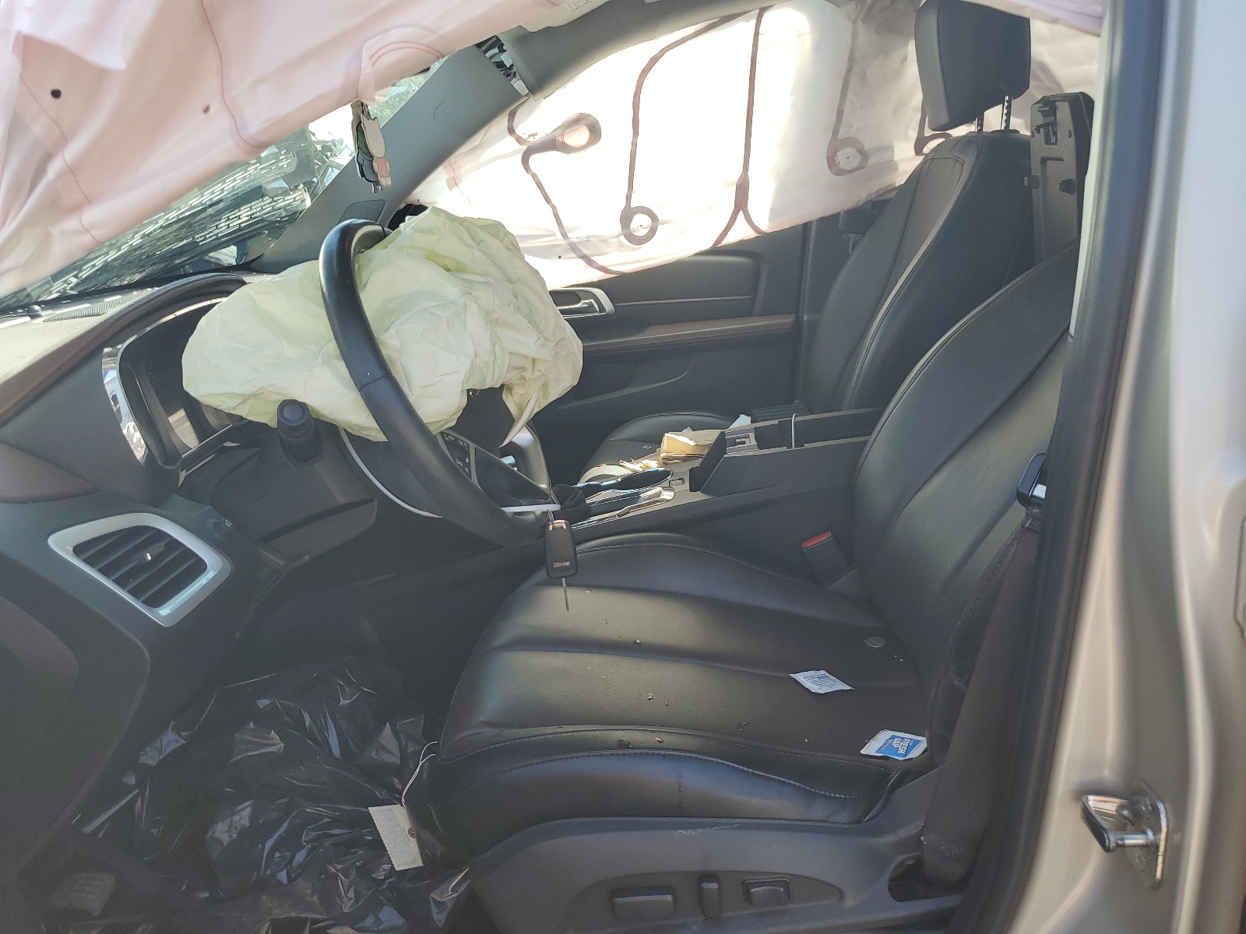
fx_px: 936
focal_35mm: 26
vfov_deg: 53.1
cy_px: 467
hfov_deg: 67.3
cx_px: 623
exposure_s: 1/455
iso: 50
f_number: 1.5
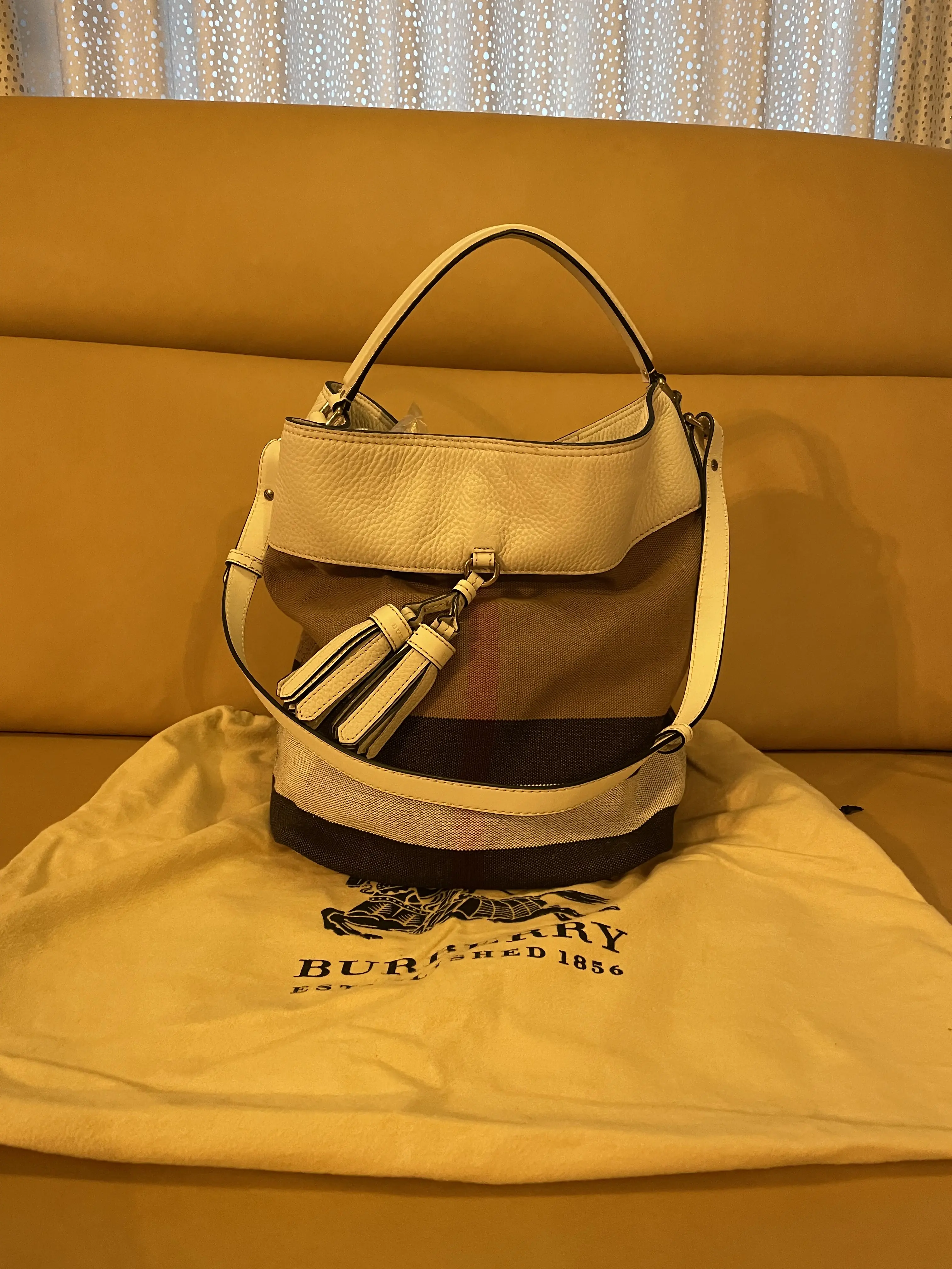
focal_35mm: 26
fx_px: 953
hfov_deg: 53.1
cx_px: 476
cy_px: 634
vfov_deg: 67.3
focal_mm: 4.2
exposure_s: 1/50
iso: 400
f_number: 1.6
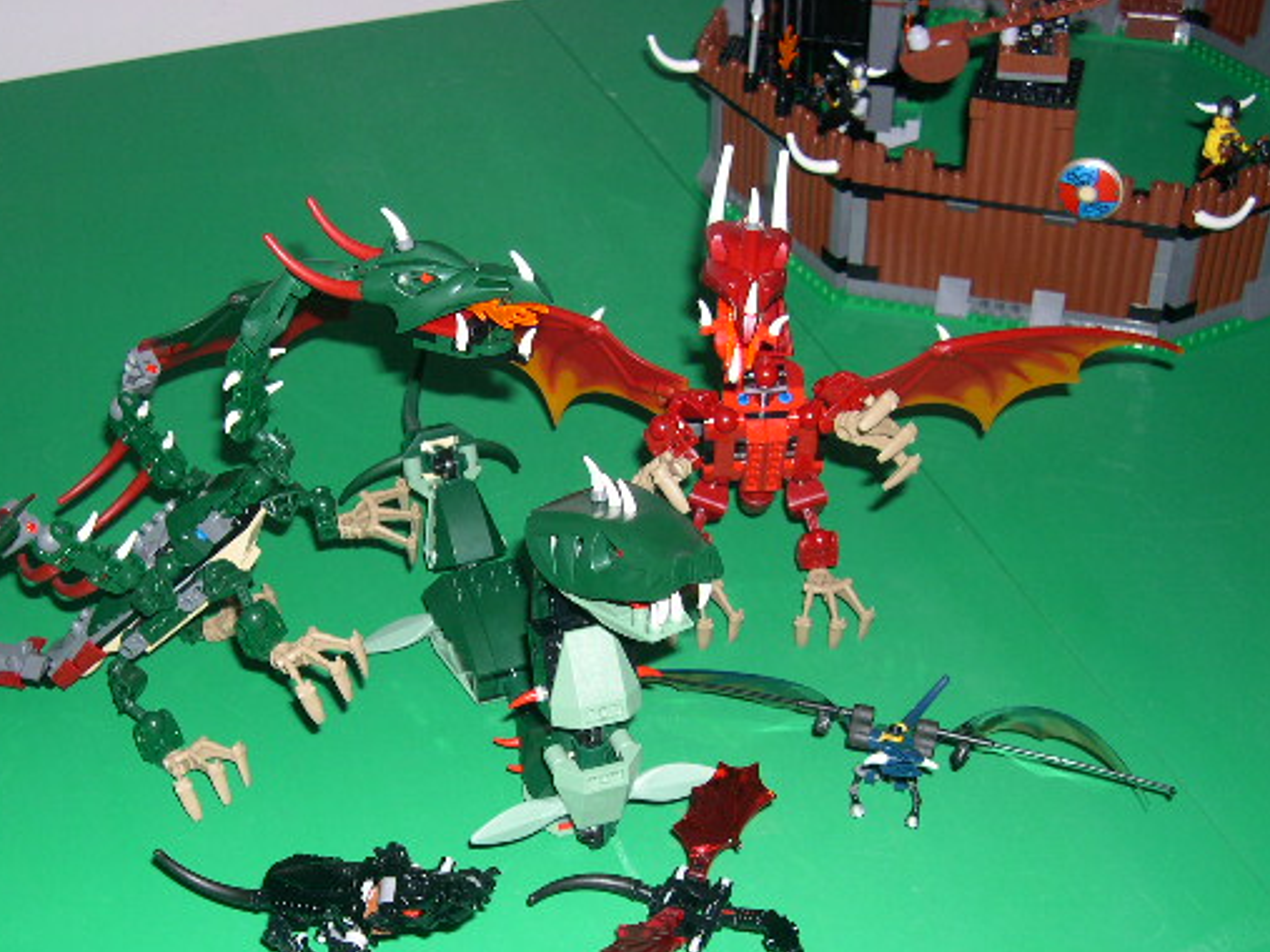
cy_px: 594
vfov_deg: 30.1
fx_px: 1761
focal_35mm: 48
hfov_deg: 39.4
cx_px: 483
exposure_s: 1/60
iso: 100
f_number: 2.8
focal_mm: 8
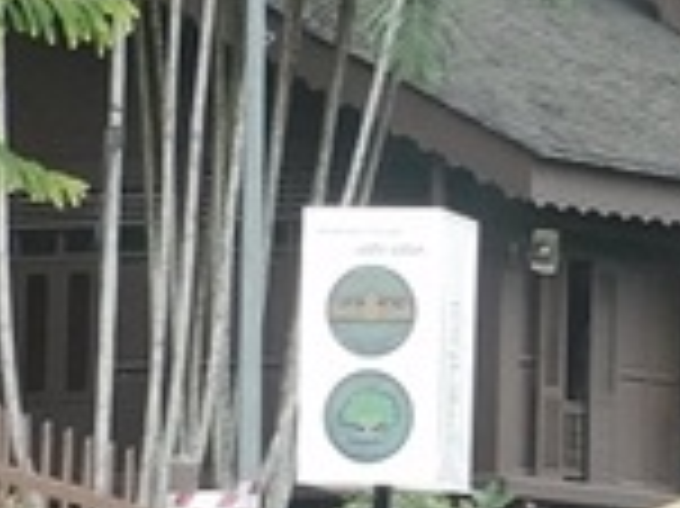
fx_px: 8617
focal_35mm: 439
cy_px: 292
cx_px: 2013
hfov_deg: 4.4
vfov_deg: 3.4
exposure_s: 1/250
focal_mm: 12.5
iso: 125
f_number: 4.5
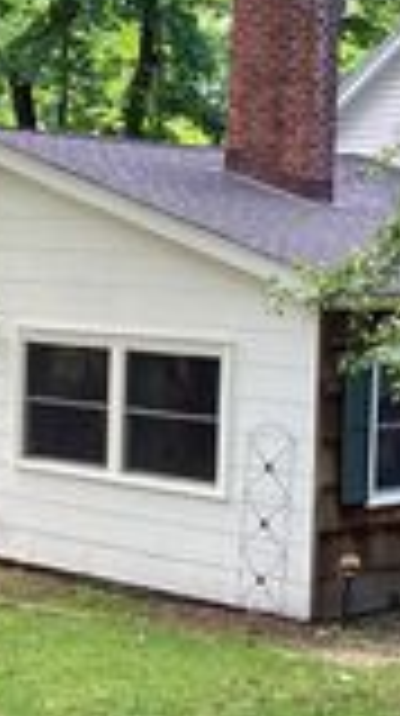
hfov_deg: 12.5
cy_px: 412
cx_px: 49
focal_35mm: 96
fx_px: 1817
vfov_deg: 22.2
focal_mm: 3.99
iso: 80
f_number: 1.8
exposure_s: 1/105
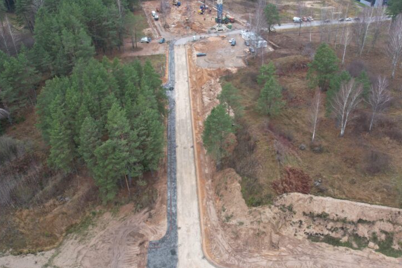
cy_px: 136
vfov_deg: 42.3
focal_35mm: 31
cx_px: 240
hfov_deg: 59.8
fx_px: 346
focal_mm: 8.38
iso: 100
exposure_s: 1/120
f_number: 2.8
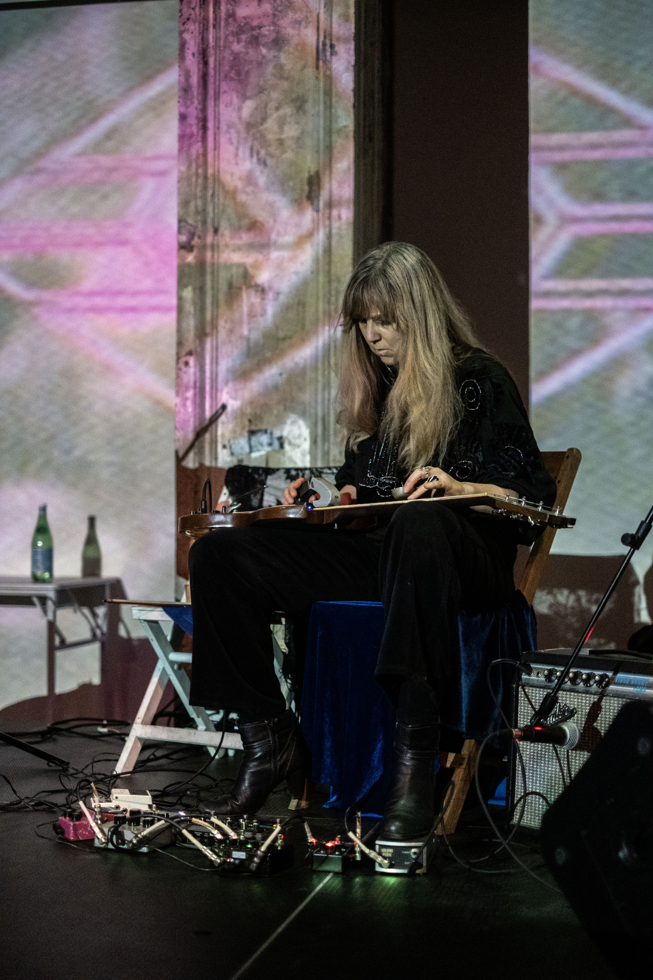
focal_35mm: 53
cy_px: 490
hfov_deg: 25.5
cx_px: 326
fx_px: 1442
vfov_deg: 37.5
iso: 3200
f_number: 1.4
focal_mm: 35
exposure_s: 1/250
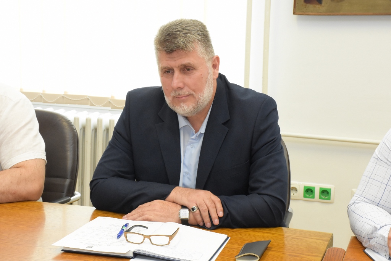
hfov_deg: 24.2
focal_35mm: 84
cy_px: 130
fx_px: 913
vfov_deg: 16.3
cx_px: 196
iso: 3200
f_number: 10
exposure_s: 1/60
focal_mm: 56
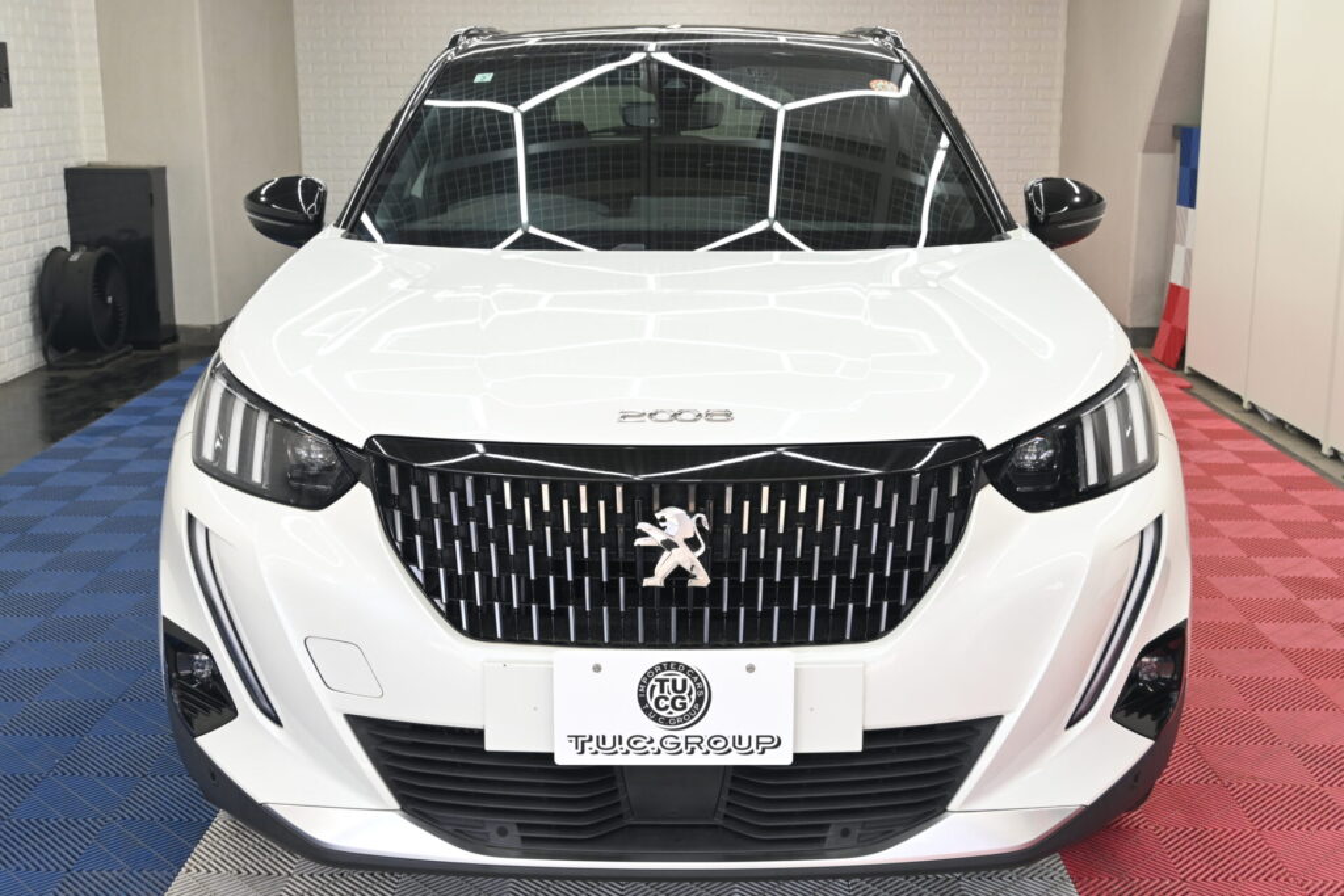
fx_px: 1484
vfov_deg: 33.6
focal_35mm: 40
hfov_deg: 48.7
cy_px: 448
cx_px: 672
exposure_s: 1/125
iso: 500
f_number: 5.6
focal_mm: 26.5
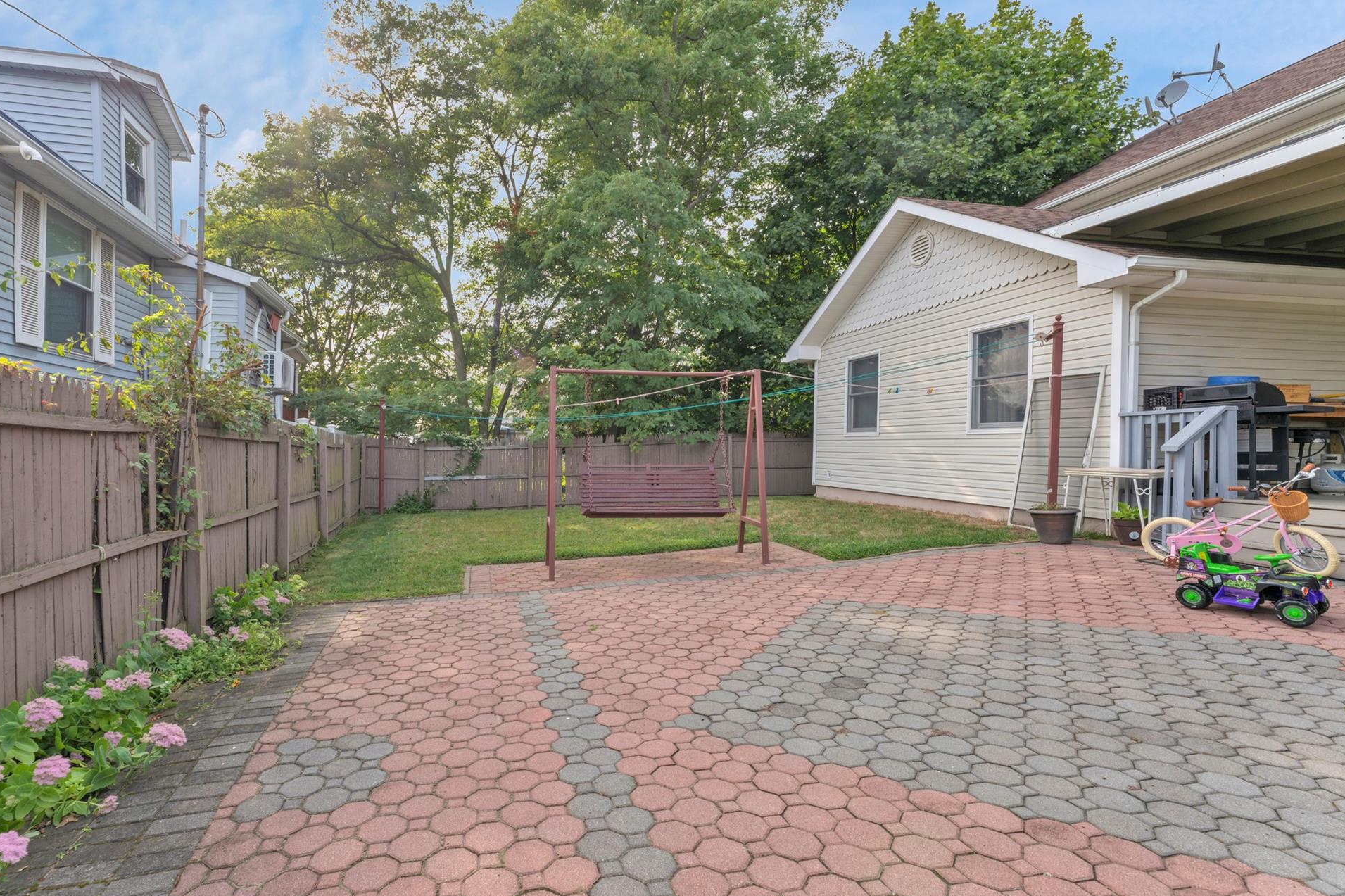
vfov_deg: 77.2
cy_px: 469
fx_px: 560
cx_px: 650
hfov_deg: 100.4
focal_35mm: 15
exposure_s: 1/15
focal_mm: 14
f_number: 8
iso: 100
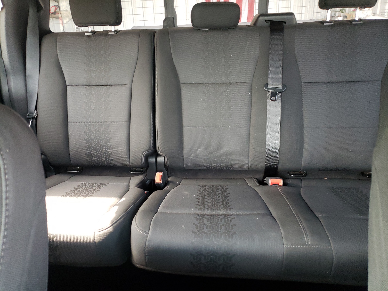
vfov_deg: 53.1
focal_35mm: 26
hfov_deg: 67.3
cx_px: 194
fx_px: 291
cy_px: 146
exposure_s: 1/60.2
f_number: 1.5
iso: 292
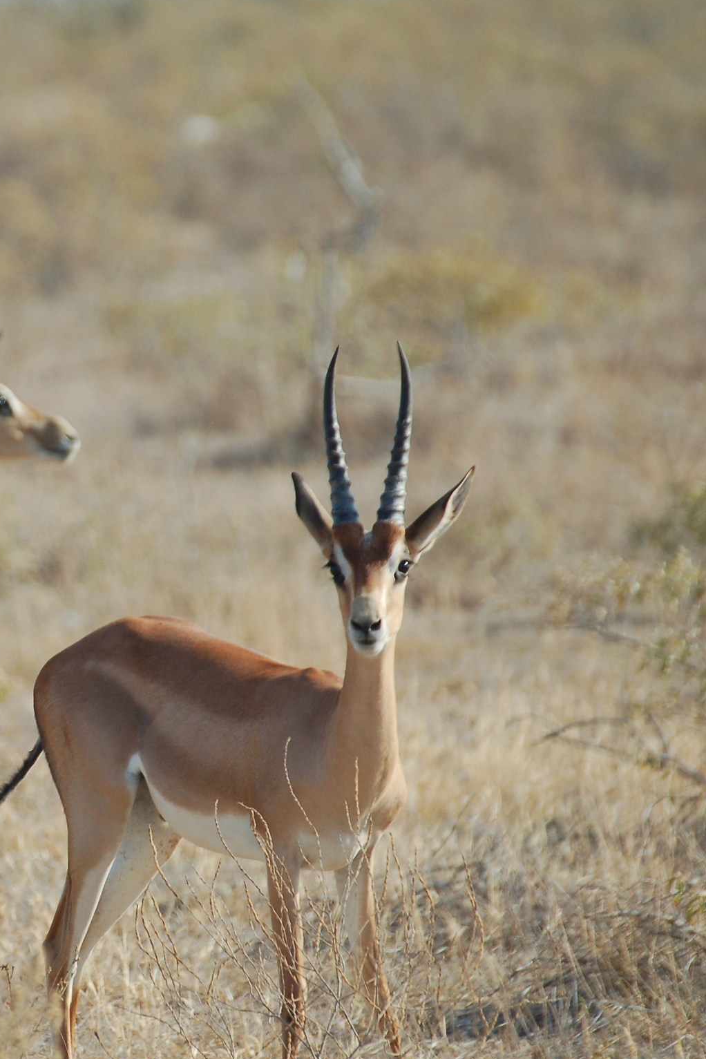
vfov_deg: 2.9
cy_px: 536
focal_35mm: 704
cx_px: 55
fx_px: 20708
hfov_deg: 2.0
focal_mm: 300
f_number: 5.6
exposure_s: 1/1000
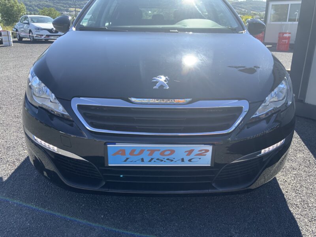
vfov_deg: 48.2
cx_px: 158
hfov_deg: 61.7
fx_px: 265
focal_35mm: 29
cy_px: 118
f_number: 1.8
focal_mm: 3
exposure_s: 1/562
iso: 16
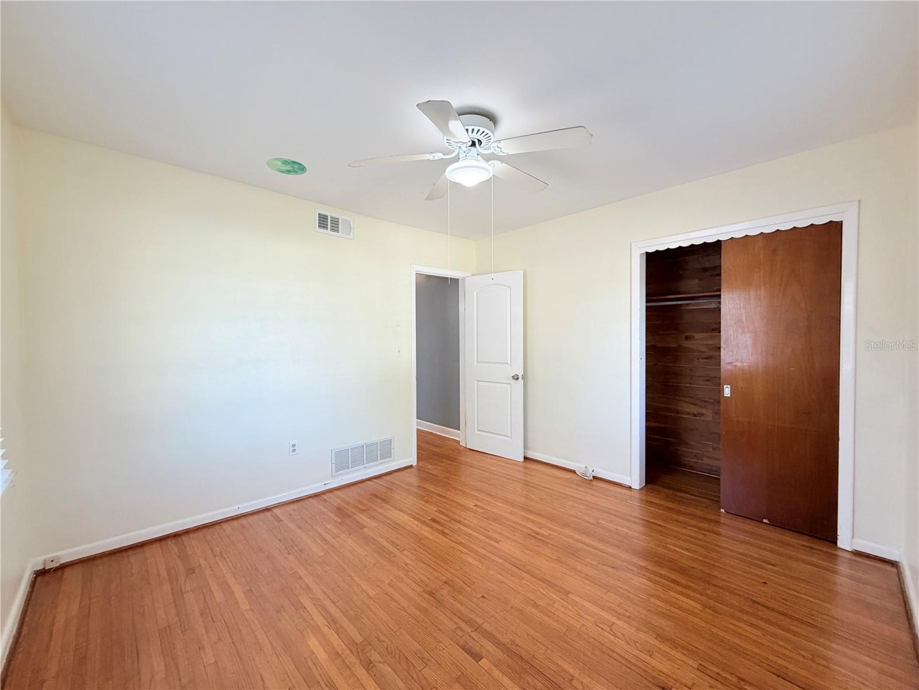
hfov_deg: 102.1
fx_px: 372
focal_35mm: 14
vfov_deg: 85.7
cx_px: 460
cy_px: 345
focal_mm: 2.22
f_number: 2.2
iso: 200
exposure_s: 1/120
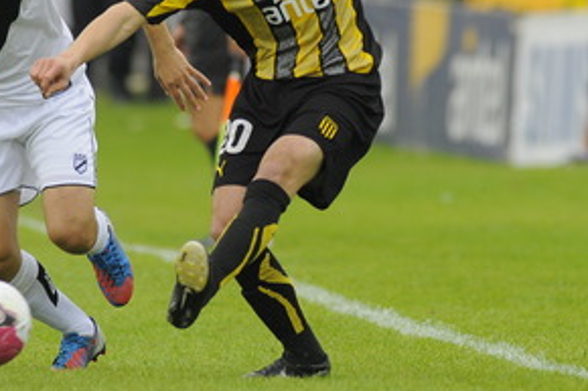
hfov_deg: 2.1
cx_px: 296
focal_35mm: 993
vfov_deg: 1.4
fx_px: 16209
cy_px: 96
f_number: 4
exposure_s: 1/1250
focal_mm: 300
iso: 320
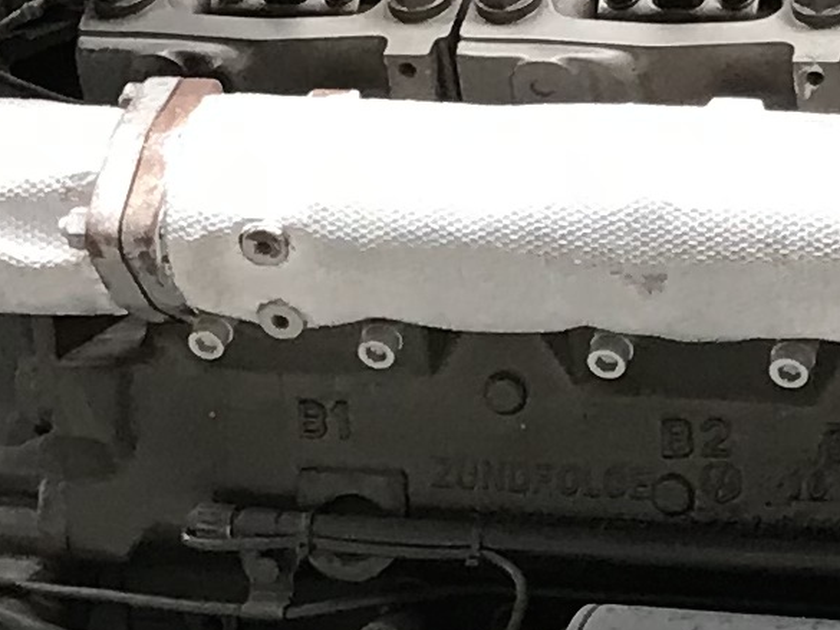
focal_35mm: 193
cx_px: -123
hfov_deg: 10.1
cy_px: 409
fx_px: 4684
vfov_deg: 7.7
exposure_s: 1/17
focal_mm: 3.99
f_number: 1.8
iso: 40
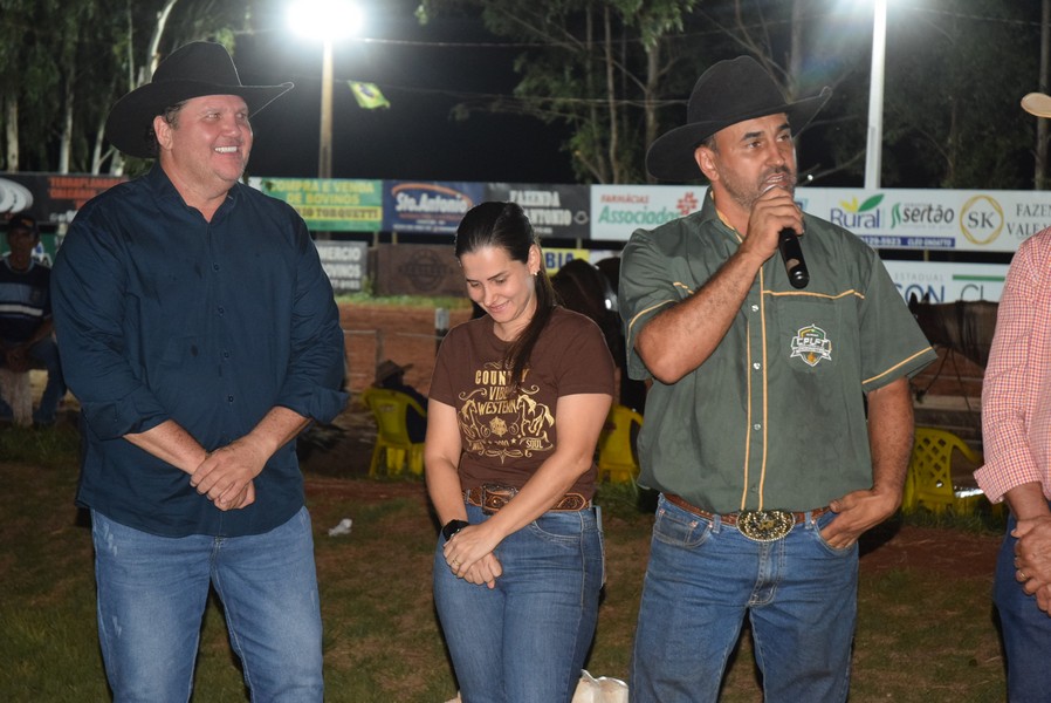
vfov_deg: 16.6
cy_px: 352
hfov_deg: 24.6
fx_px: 2410
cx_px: 526
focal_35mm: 82
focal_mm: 55
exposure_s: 1/60
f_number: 4.5
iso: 2500
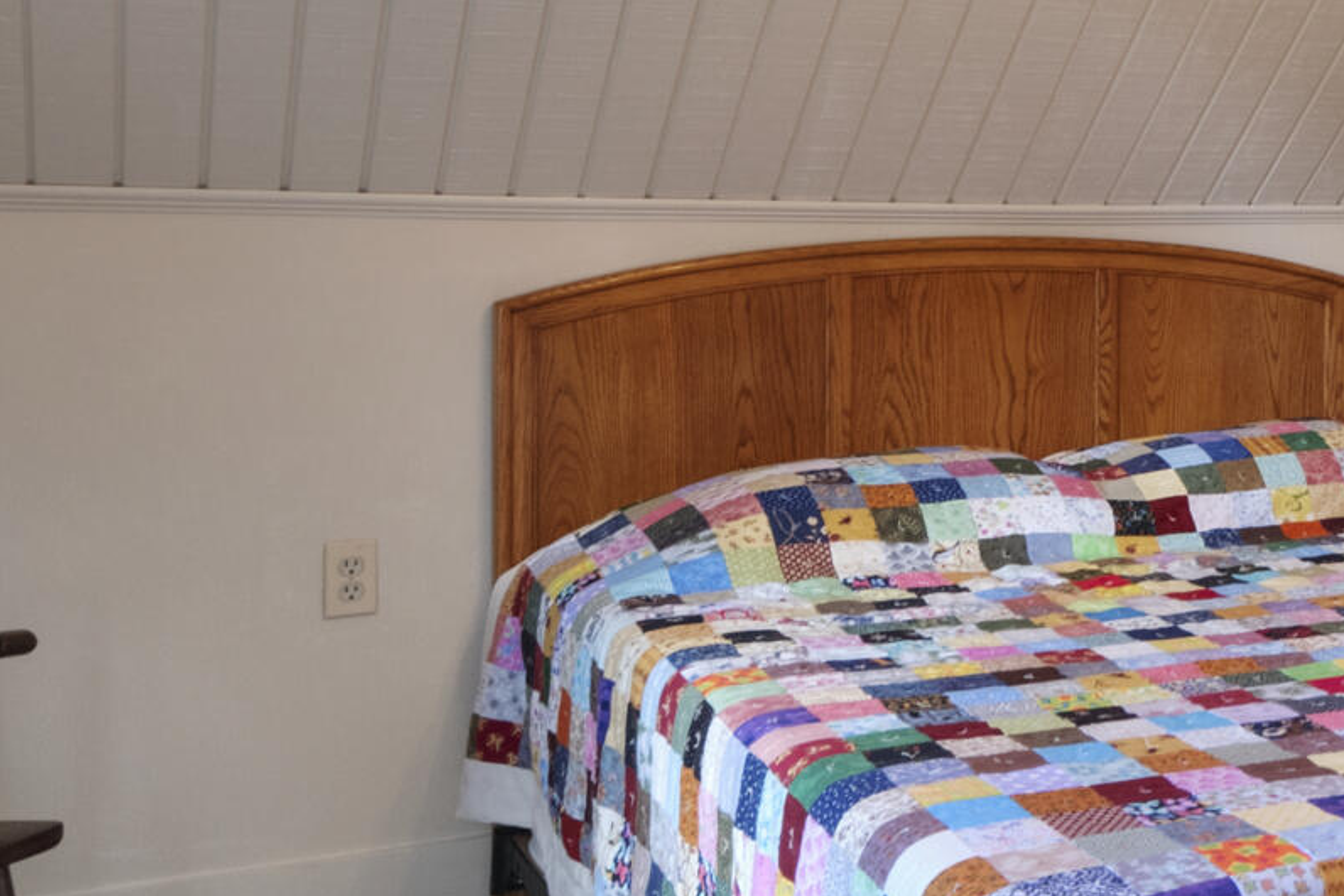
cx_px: 1516
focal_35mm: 49
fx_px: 1830
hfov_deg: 34.3
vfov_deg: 27.1
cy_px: 214
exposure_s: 1/3.33
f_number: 8
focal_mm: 8.6
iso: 400
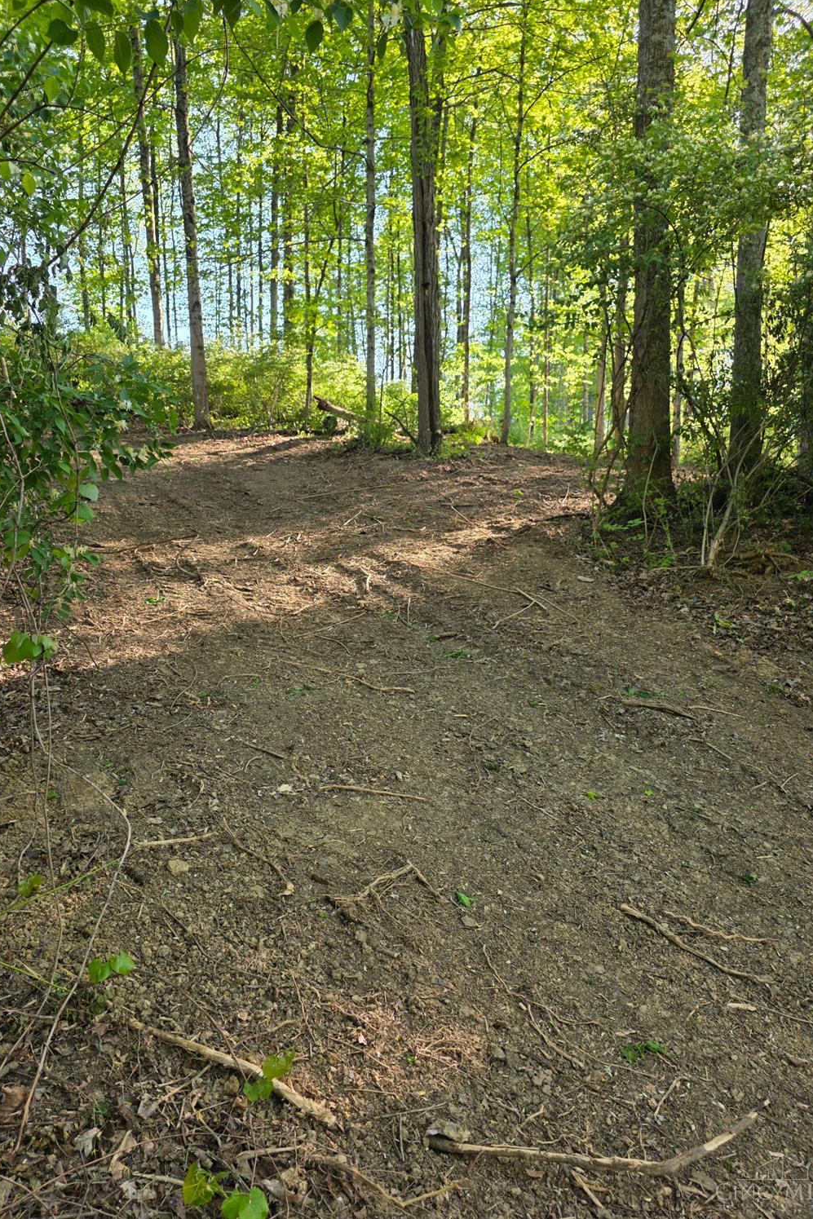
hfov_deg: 53.1
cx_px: 382
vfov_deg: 73.7
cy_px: 608
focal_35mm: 24
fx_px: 813
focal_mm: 6.3
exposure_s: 1/180
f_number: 1.7
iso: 40
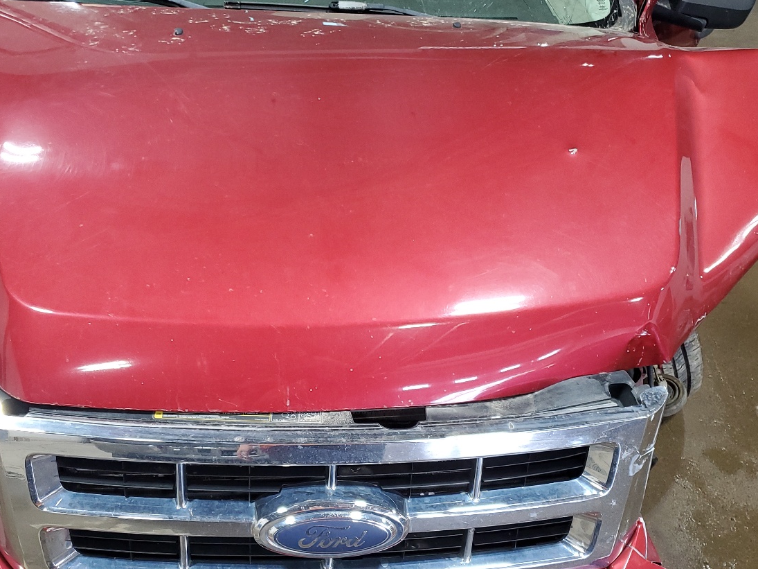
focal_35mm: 38
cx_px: 318
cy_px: 401
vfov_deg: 37.1
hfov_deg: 48.8
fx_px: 832
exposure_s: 1/60.2
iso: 92
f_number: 1.5
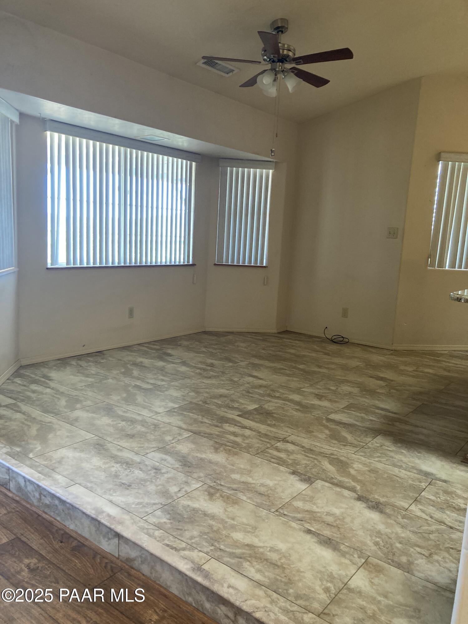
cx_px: 234
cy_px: 312
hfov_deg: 49.7
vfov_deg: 63.4
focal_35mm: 28
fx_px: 505
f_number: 1.8
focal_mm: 3.99
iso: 160
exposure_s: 1/60
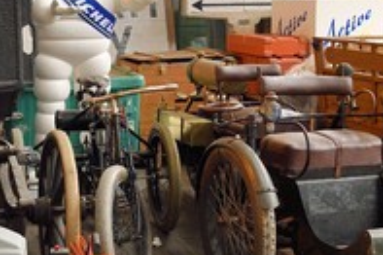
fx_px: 680
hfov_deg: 30.8
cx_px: 89
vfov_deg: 21.1
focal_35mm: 64
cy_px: 90
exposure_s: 1/40
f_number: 7.1
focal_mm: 30
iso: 1600
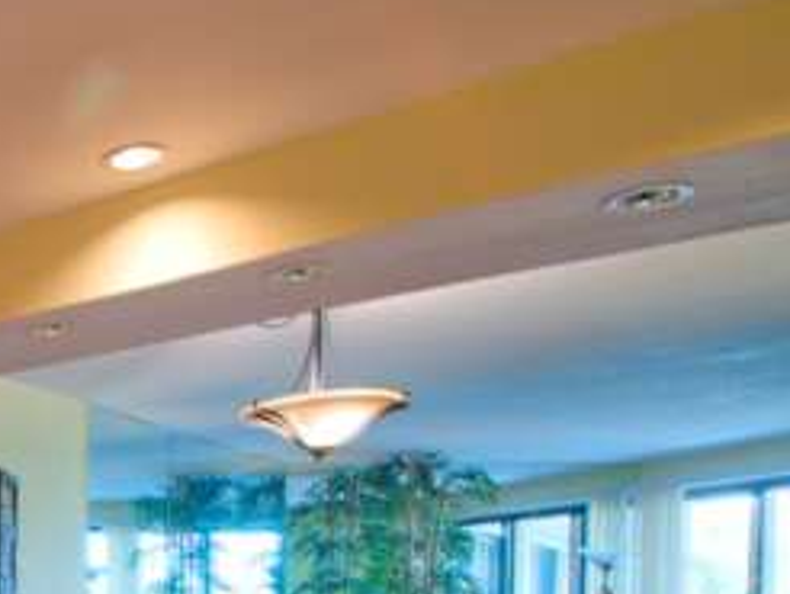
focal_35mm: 42
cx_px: -283
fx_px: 959
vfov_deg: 31.2
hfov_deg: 31.8
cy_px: 629
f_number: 10
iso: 400
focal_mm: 14
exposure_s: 1/3
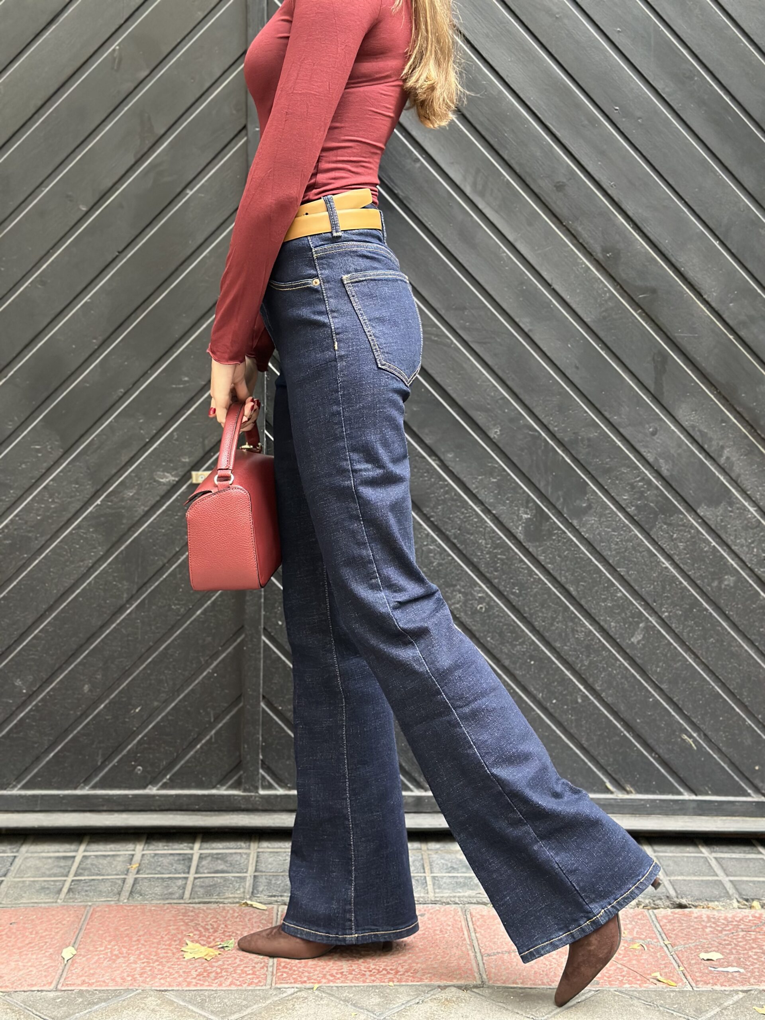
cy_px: 510
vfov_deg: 39.7
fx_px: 1414
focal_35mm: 48
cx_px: 382
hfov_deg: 30.3
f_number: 1.78
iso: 500
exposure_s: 1/40
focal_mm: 6.86
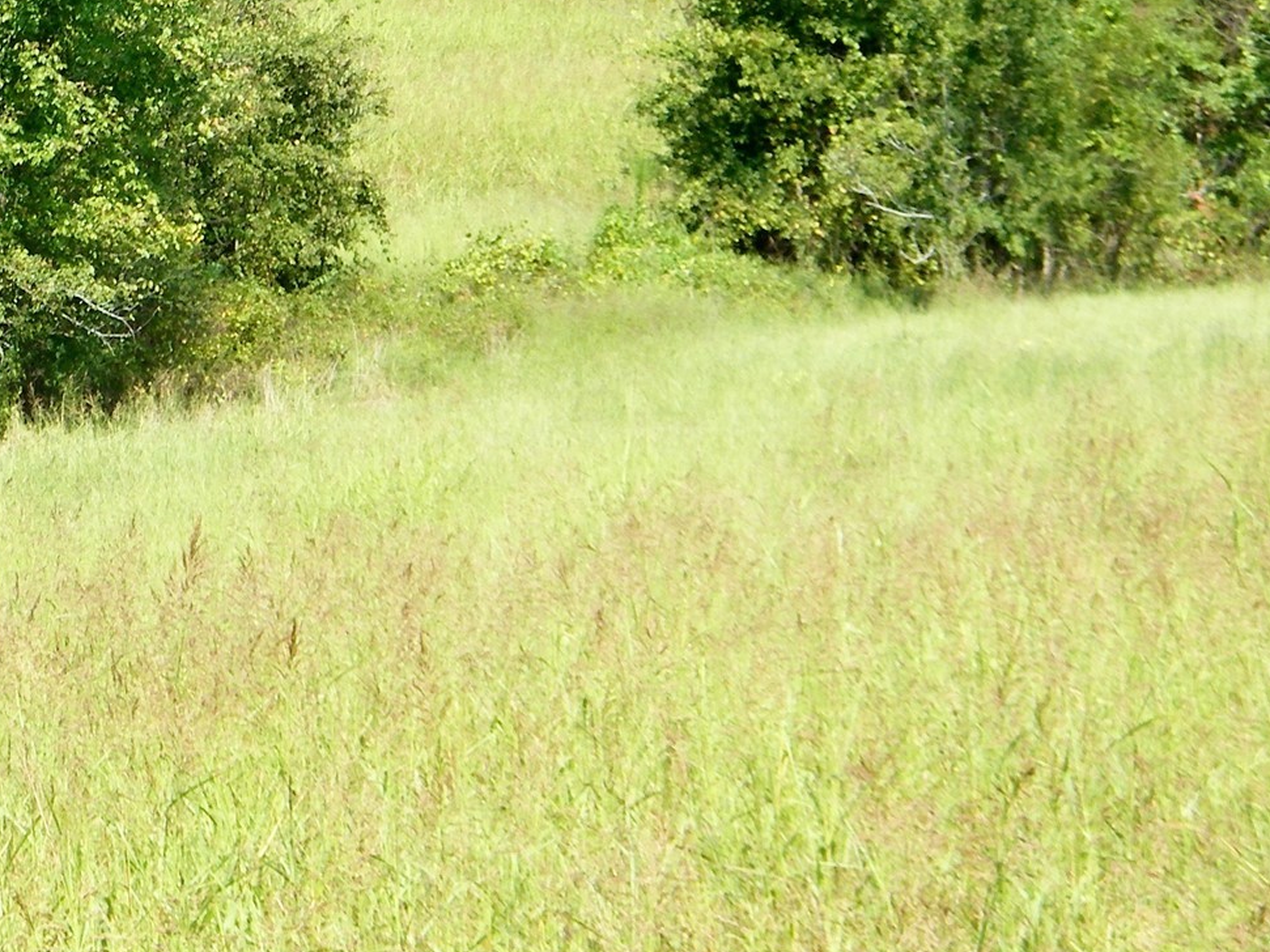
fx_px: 6530
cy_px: 128
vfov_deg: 8.3
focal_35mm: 178
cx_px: 27
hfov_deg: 11.0
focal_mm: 16
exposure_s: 1/320
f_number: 4.5
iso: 80
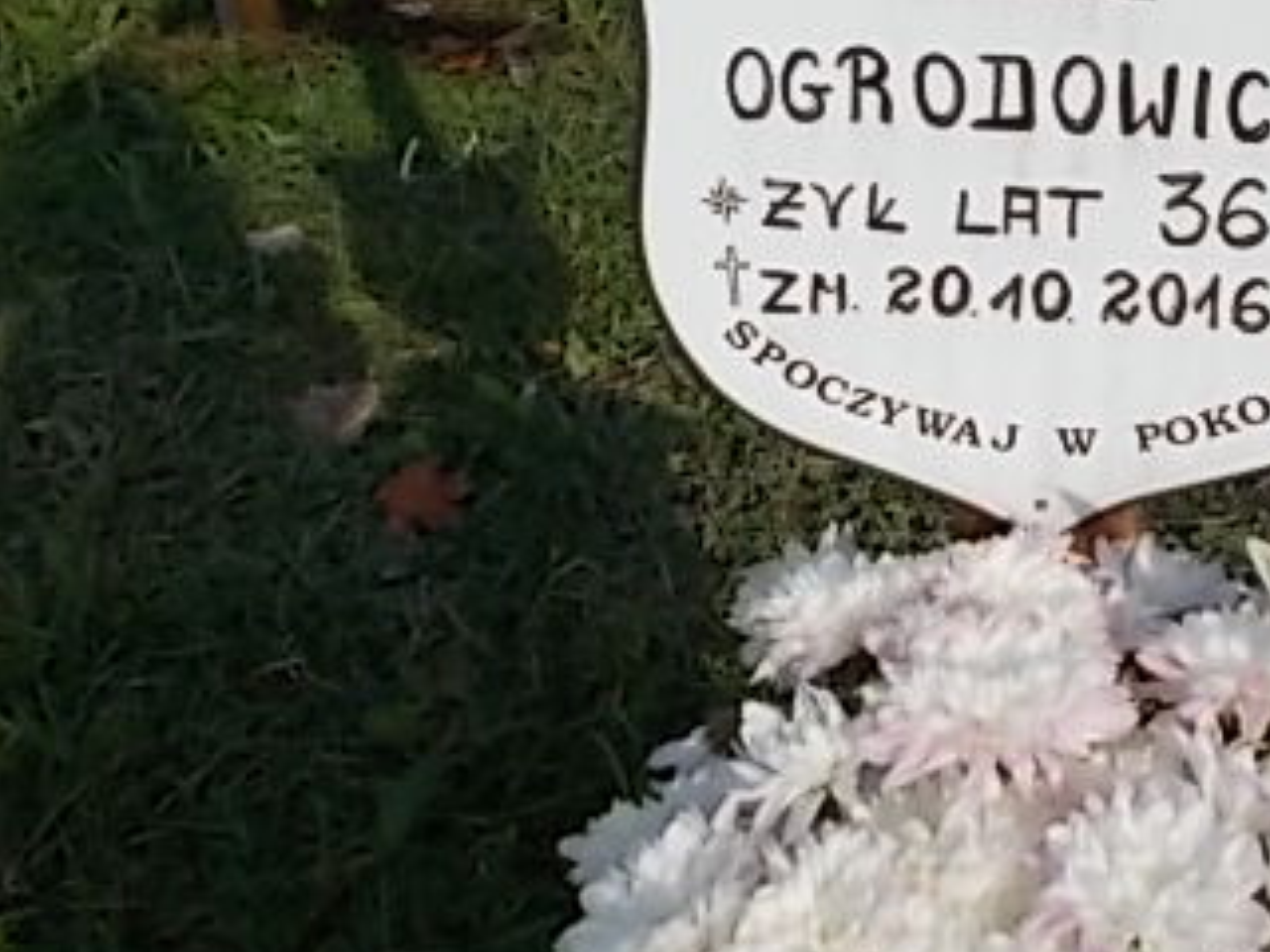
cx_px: 1008
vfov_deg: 27.4
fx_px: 1908
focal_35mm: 52
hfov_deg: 35.7
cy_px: 182
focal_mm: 4.6
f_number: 8
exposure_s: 1/320
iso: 80
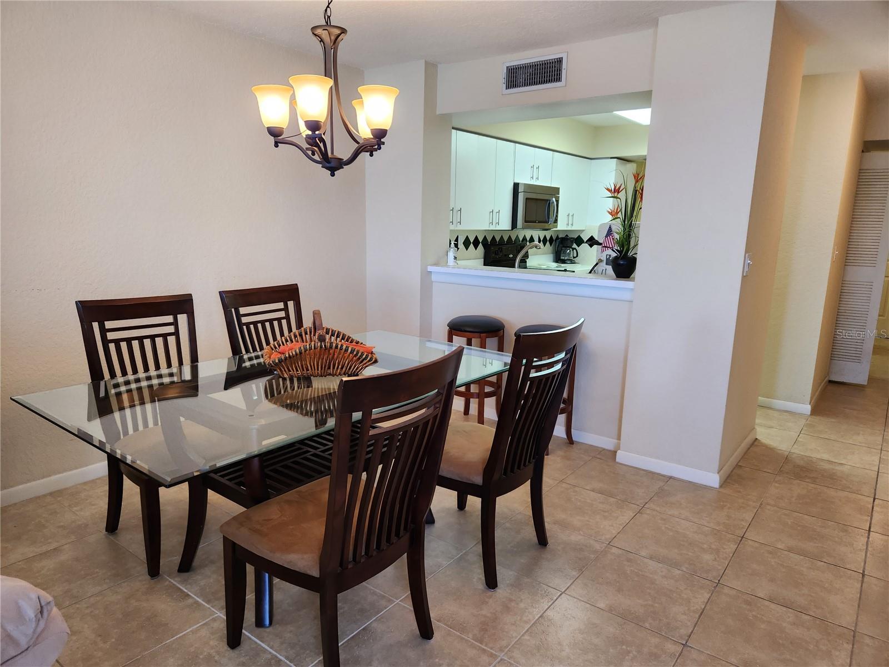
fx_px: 591
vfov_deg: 58.9
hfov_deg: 73.9
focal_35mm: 23
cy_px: 334
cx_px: 444
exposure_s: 1/120
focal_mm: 5.4
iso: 160
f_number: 1.8
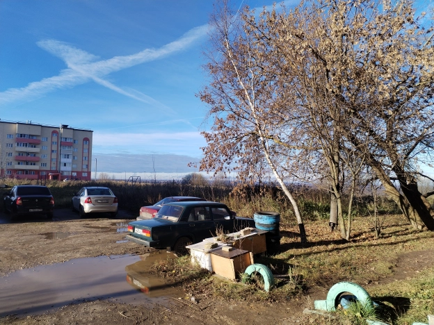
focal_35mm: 29
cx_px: 217
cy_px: 162
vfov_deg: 48.2
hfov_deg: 61.7
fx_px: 364
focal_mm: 4.75
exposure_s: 1/1301
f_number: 1.8
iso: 100
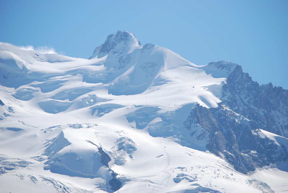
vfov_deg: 5.6
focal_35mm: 248
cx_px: 144
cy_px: 96
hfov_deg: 8.3
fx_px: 1982
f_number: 6.3
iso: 200
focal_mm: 165
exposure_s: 1/2500
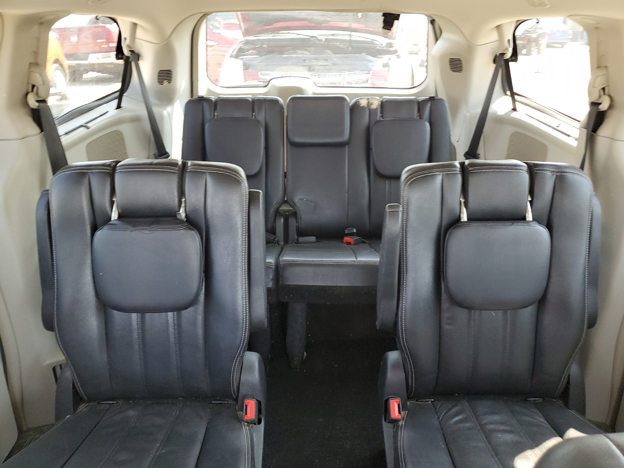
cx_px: 312
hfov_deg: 67.3
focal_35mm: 26
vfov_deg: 53.1
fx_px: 469
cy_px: 234
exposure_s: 1/60.2
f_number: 1.5
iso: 98
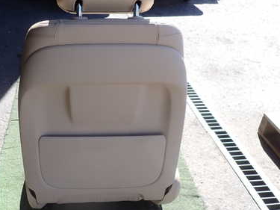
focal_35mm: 40
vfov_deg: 35.9
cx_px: 98
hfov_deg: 46.2
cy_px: 88
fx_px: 323
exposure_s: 1/400
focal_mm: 4.5
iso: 100
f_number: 2.8
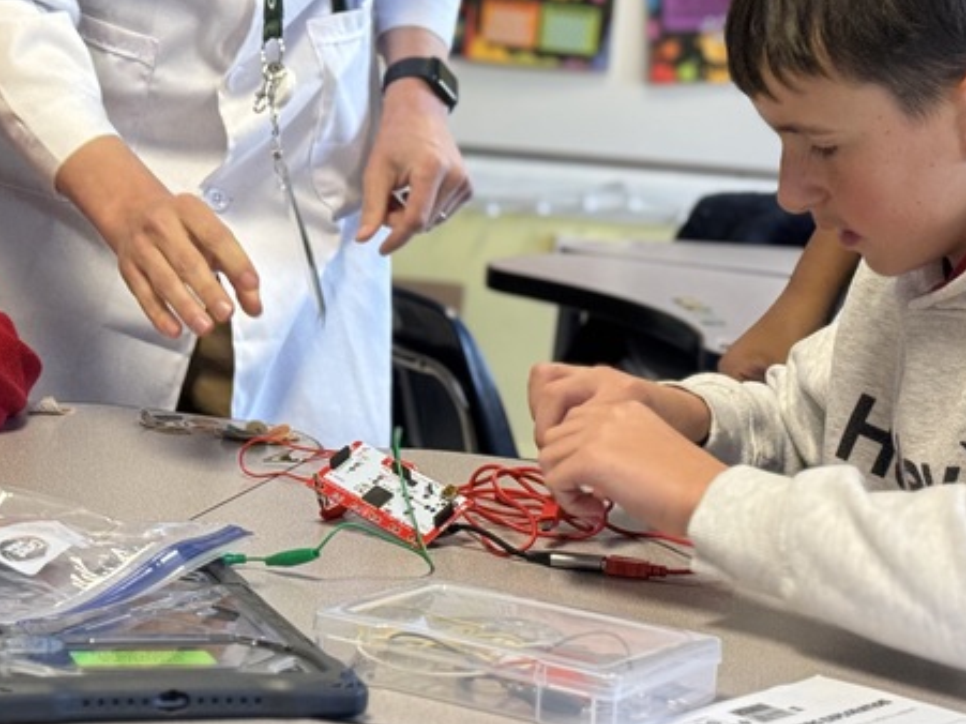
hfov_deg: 18.0
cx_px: 323
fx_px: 3041
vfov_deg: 13.4
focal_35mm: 109
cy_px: -39
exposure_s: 1/60
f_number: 1.78
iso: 80
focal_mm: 6.76
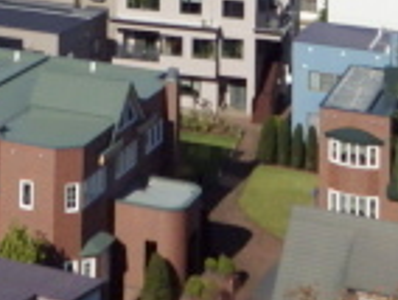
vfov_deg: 12.7
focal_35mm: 99
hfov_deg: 19.6
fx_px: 1140
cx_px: 92
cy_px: -339
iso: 100
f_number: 9.7
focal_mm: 4
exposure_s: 1/250
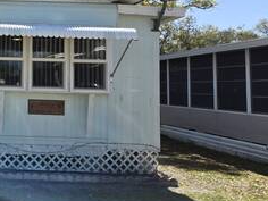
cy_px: 61
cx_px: -20
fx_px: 387
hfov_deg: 33.7
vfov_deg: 28.8
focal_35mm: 50
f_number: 1.8
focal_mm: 5.4
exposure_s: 1/1163
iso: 25
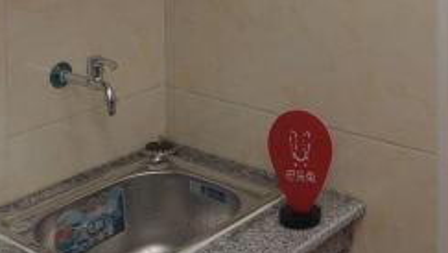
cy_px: -162
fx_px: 737
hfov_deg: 33.1
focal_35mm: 62
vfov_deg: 17.0
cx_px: 337
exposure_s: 1/60
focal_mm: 12
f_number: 6.3
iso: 500
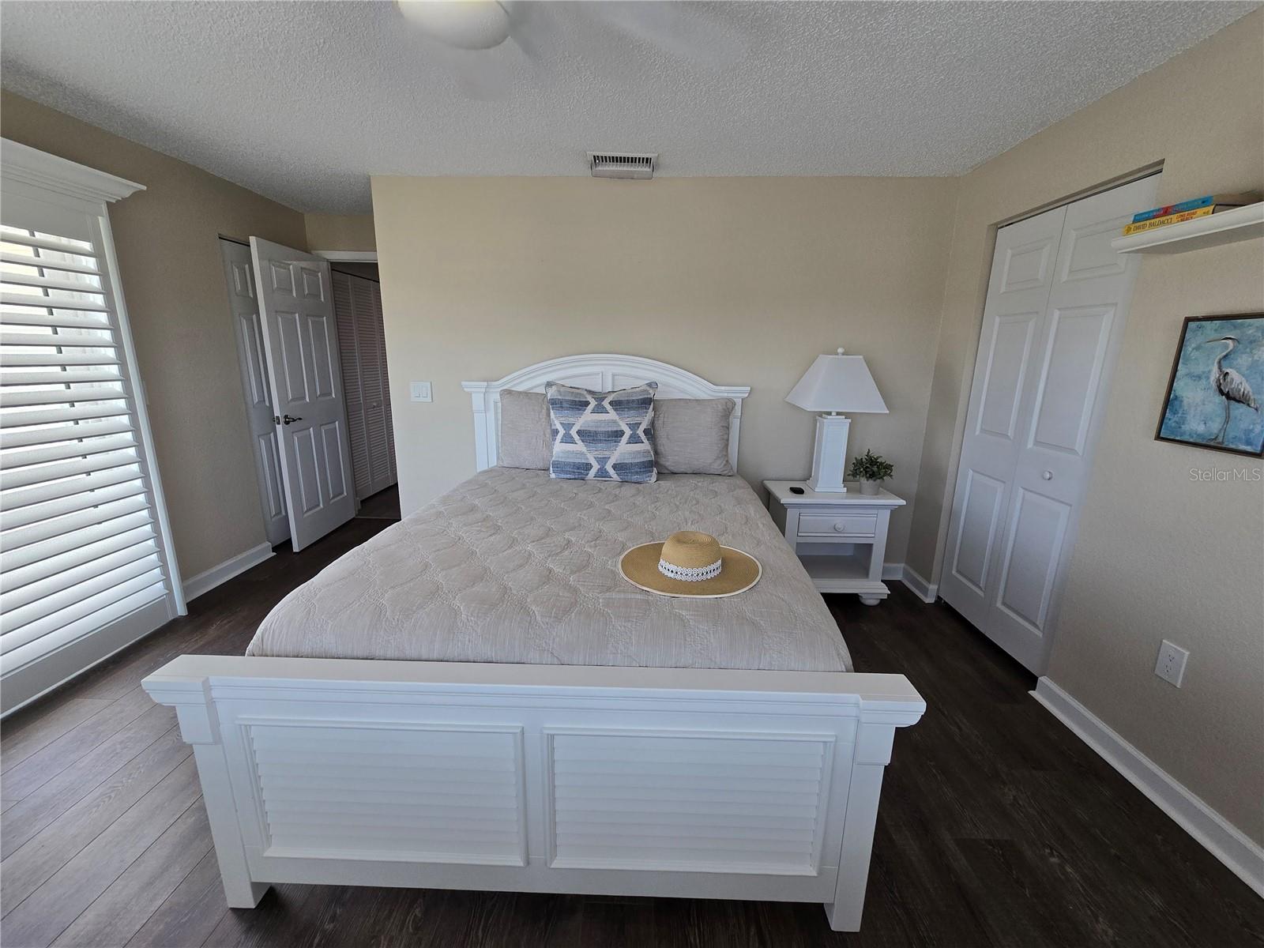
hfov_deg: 106.2
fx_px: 475
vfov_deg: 89.9
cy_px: 474
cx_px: 632
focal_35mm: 13
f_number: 2.2
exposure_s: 1/120
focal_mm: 2.2
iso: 64
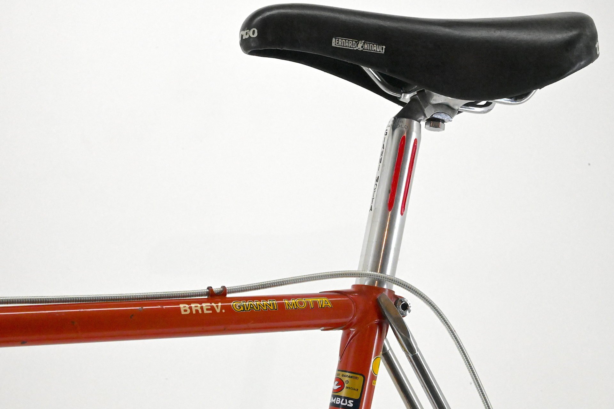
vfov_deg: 19.4
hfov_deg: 28.9
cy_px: 204
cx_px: 307
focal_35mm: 70
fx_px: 1194
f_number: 20
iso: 18000
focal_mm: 70
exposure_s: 1/640
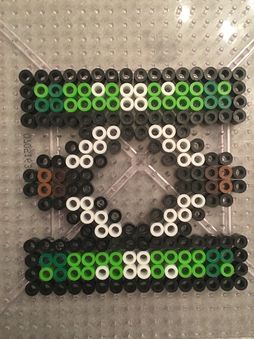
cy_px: 180
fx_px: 303
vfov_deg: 58.3
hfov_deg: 45.4
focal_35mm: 31
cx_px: 133
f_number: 2.2
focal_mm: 4.15
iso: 100
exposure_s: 1/15
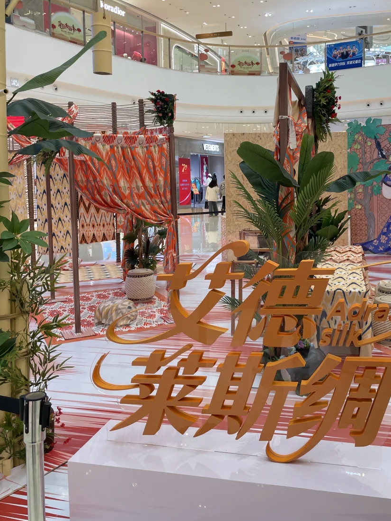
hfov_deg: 41.5
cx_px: 241
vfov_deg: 53.5
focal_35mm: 34
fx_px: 512
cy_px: 206
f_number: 1.6
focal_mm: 4.2
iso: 64
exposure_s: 1/117
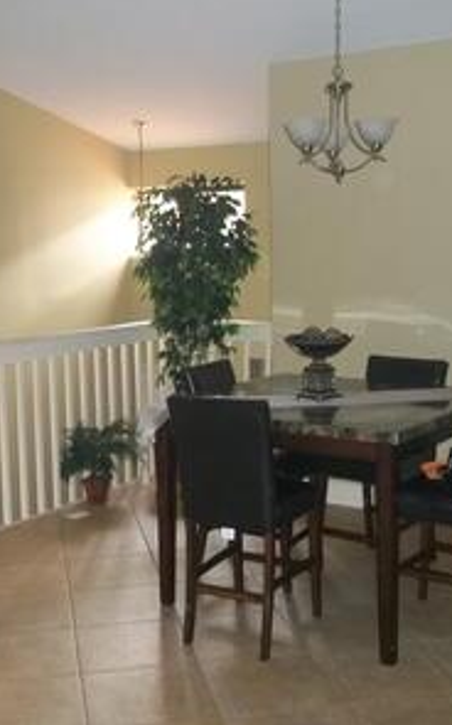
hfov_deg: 27.9
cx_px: 194
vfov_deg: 43.5
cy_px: 359
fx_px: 908
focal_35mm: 46
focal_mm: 5.7
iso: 400
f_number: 2.9
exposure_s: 1/30
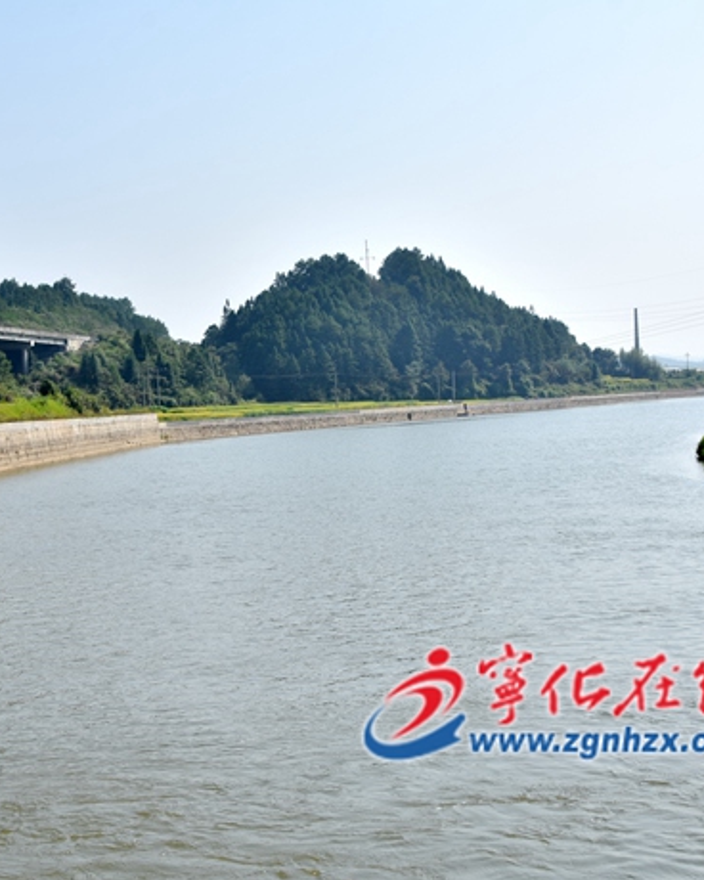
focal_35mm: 60
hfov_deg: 25.3
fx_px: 1563
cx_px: 277
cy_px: 443
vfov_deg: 31.5
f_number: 10
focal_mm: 28
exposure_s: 1/400
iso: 125
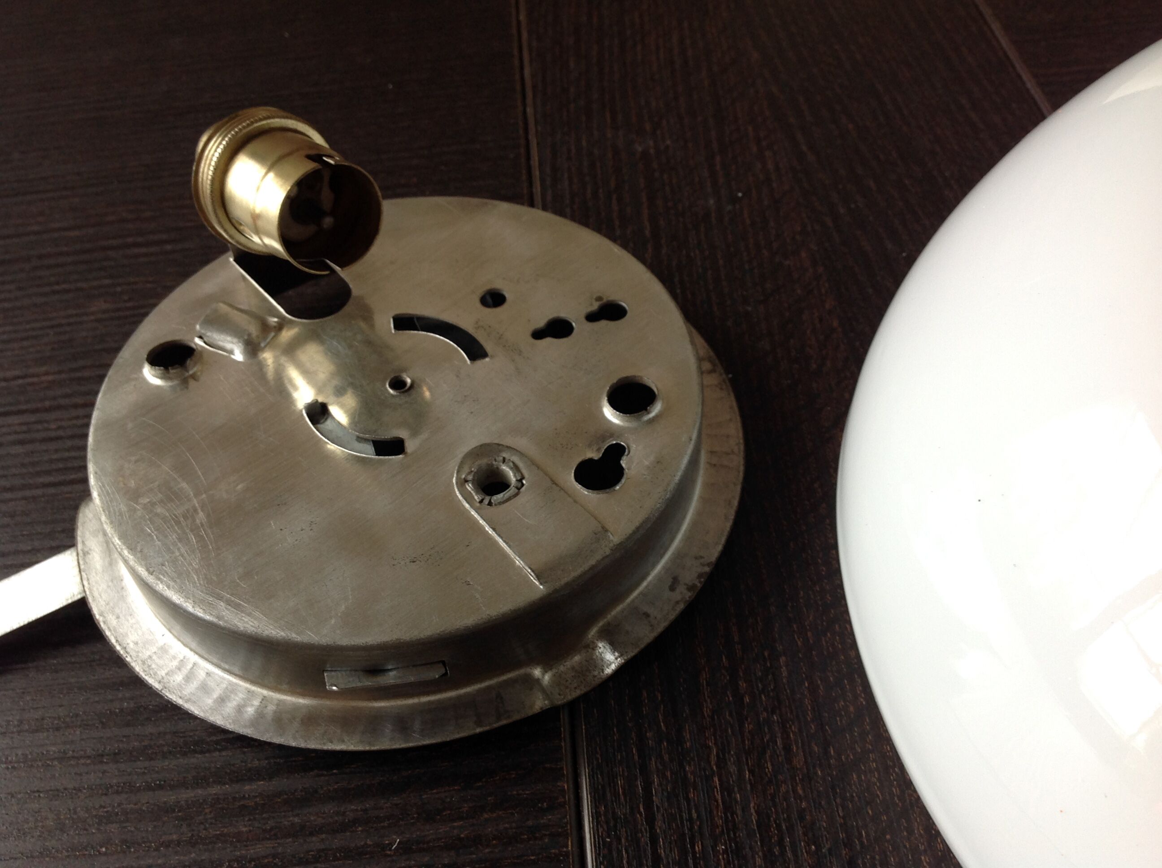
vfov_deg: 40.6
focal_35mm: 35
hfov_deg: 52.7
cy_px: 434
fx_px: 1173
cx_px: 581
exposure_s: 1/20
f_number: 2.4
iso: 50
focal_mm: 4.28
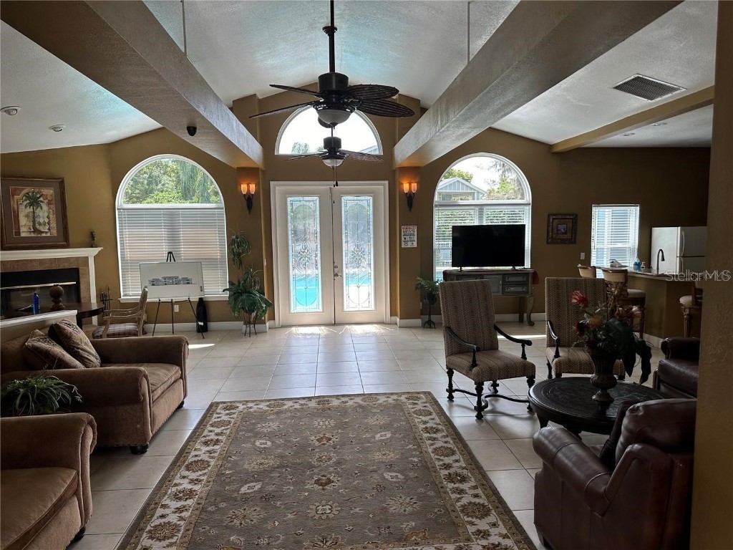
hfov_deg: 71.6
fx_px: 508
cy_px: 275
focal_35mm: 24
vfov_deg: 56.8
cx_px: 366
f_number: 1.78
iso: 80
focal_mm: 6.86
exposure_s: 1/374
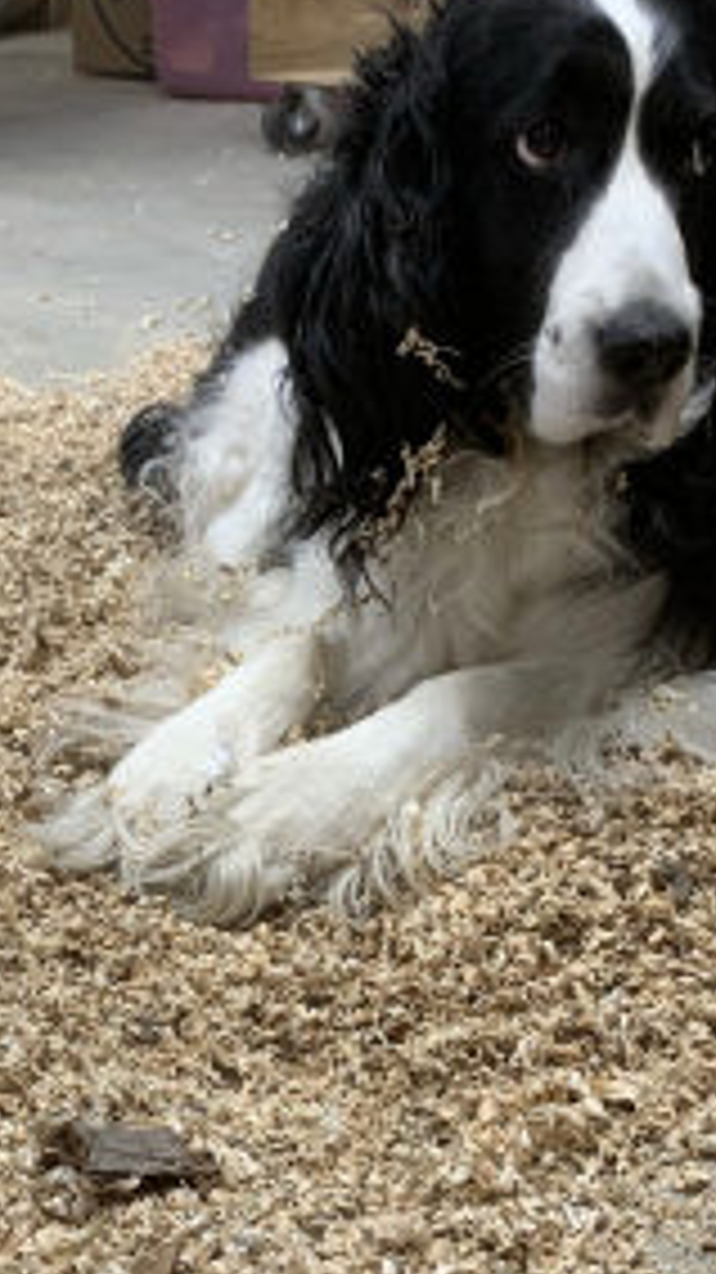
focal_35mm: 60
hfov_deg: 19.9
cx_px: 212
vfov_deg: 34.8
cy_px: 743
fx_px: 2027
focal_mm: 4.25
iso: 80
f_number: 1.8
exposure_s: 1/60
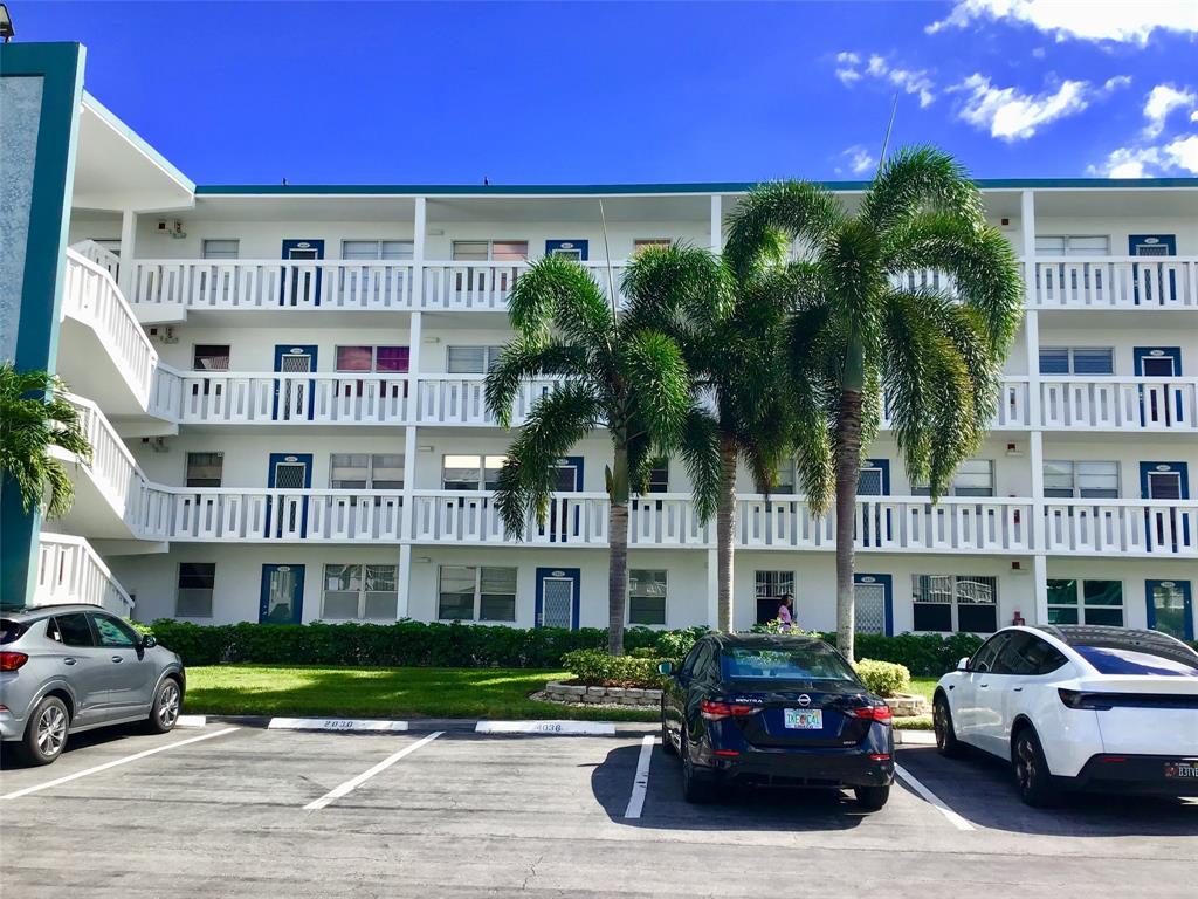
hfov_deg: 58.4
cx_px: 599
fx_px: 1073
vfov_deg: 45.4
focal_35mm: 31
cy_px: 450
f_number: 2.4
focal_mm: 3.3
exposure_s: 1/799
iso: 25
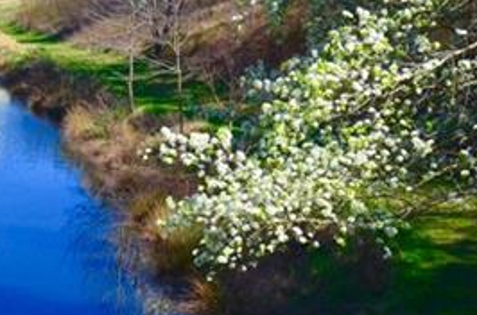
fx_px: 1375
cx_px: -199
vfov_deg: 13.0
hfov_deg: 17.9
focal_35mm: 104
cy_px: 31
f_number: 10
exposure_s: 1/80
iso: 200
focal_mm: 18
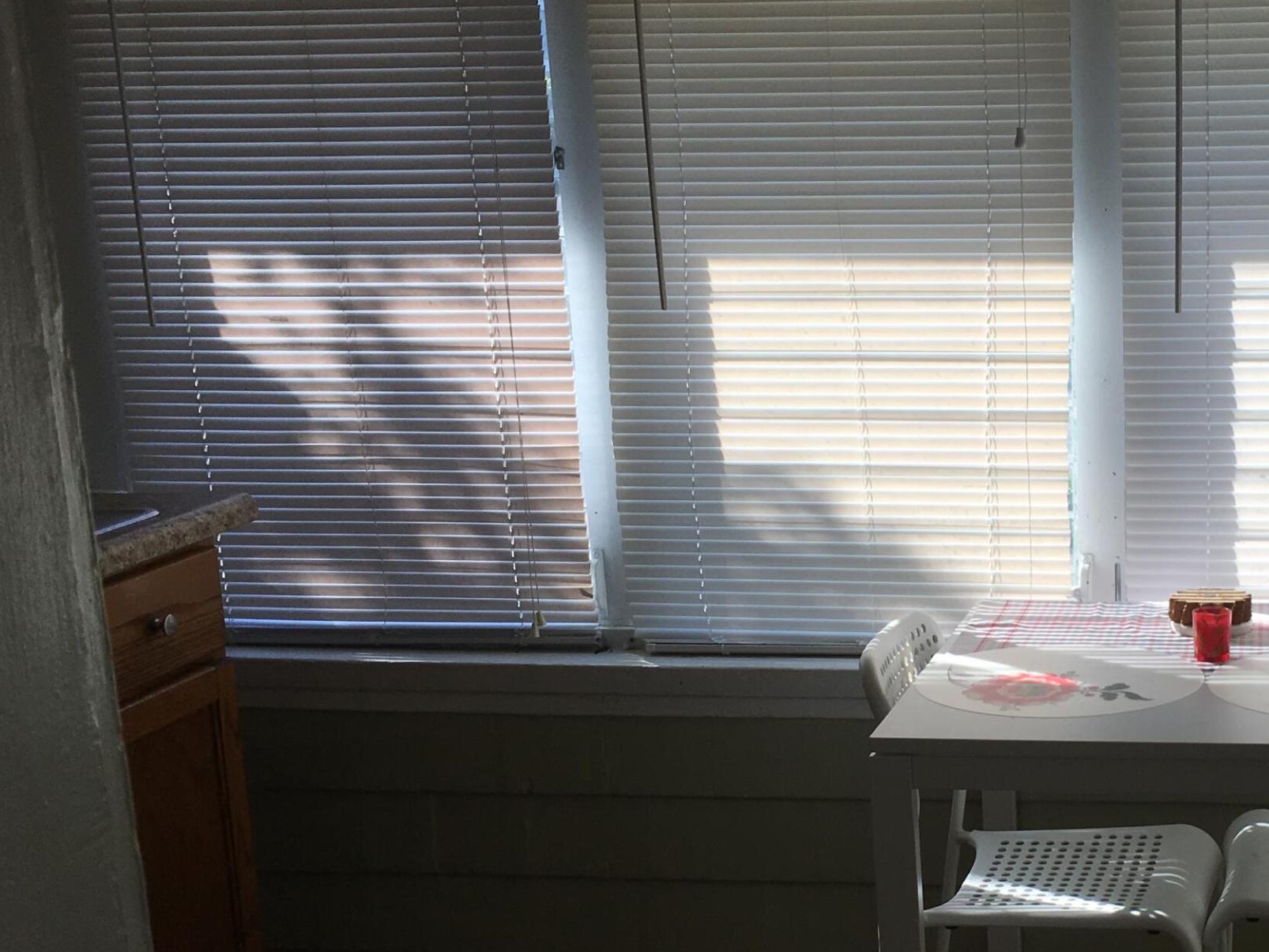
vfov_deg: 28.0
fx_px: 1907
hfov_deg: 35.2
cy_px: 580
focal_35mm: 52
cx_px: 1085
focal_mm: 4.15
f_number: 2.2
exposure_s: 1/455
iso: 25
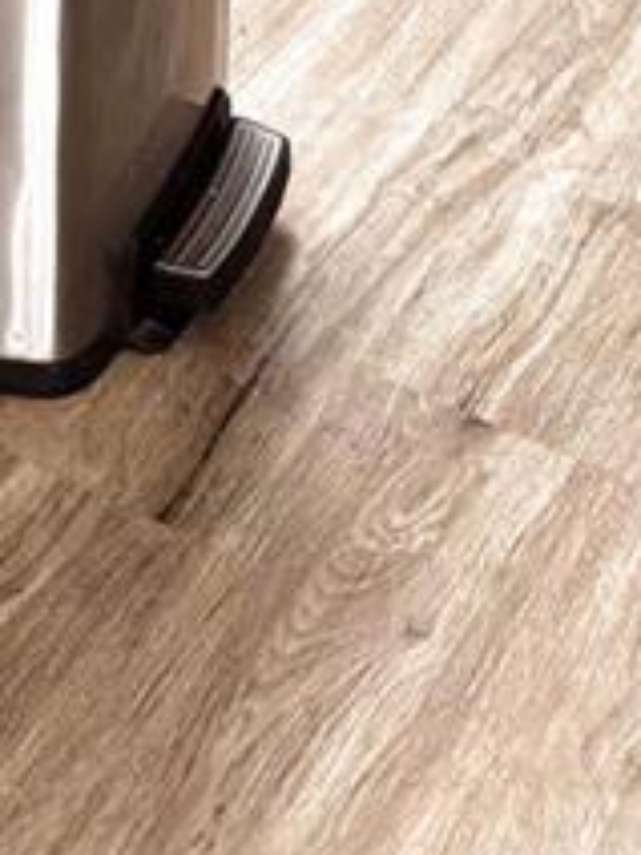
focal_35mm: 136
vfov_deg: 11.2
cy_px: -1412
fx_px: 3358
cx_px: -1056
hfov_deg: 9.4
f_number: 1.78
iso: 200
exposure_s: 1/80
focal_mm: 6.76
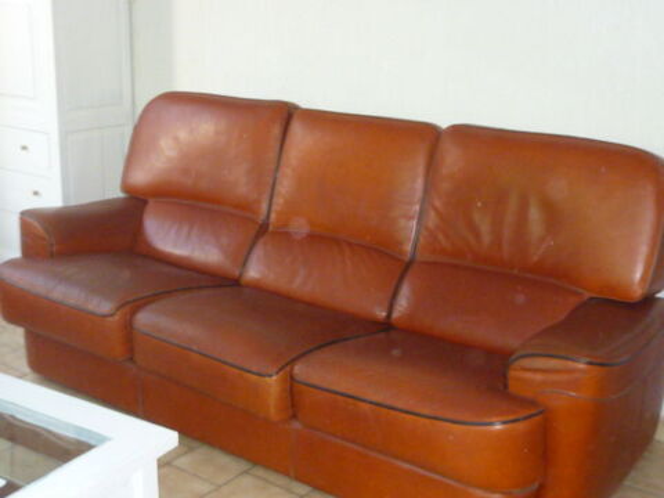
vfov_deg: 32.2
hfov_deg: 42.1
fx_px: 863
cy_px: 249
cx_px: 332
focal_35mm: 45
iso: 320
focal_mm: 4.1
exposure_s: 1/30
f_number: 3.3
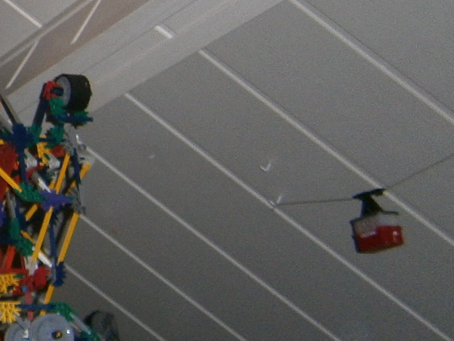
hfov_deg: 17.2
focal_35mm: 94
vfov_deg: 15.5
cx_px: -357
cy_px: 30
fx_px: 1233
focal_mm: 4.7
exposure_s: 1/30
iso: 125
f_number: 2.8
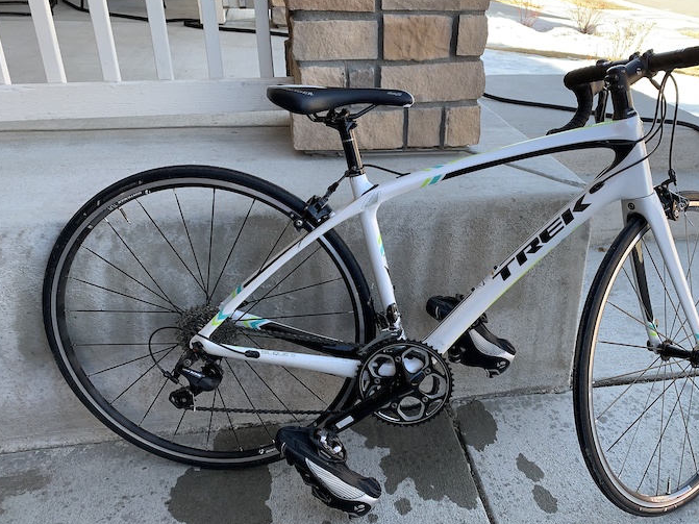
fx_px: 626
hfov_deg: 58.0
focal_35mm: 31
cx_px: 410
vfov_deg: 45.4
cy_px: 256
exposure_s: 1/144
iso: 25
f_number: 1.8
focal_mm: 4.25
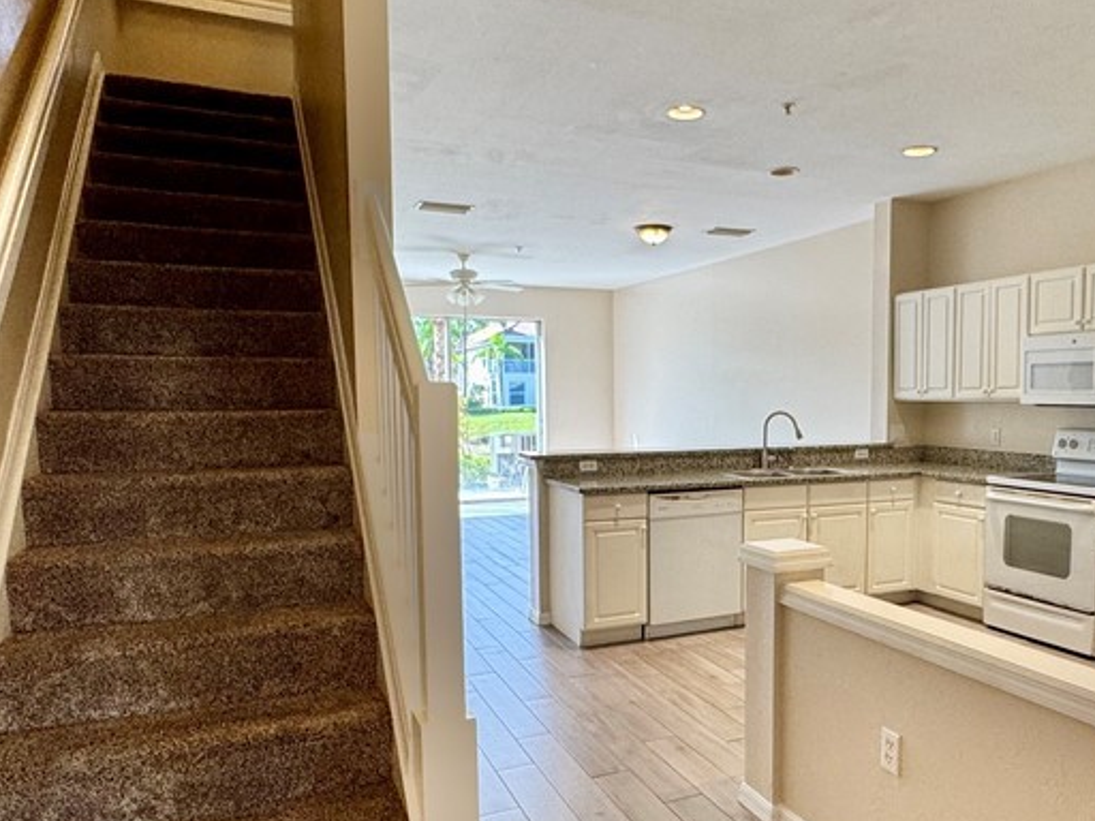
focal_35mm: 28
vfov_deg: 49.6
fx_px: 886
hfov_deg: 62.6
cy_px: 468
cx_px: 680
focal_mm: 2.22
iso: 80
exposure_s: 1/120
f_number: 2.2
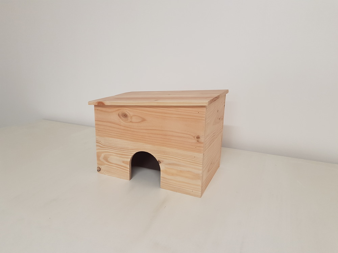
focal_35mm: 26
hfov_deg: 67.3
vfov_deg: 53.1
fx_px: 254
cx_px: 169
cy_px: 126
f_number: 1.7
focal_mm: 4.2
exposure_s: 1/50
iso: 64
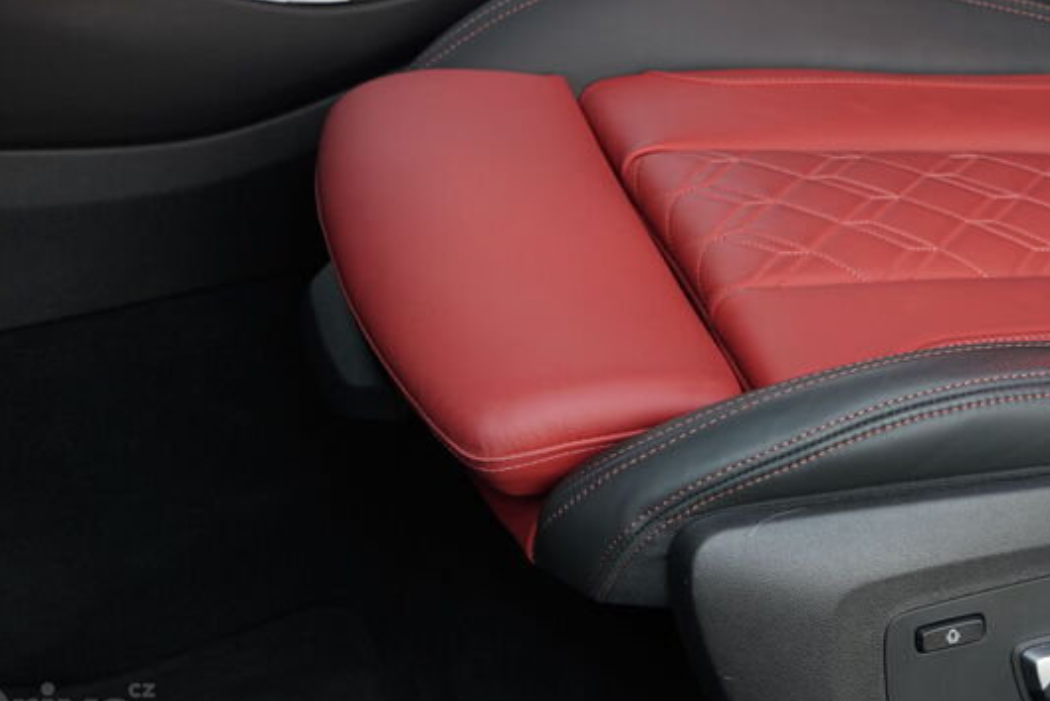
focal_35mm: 89
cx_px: 755
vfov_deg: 15.3
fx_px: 2597
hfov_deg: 22.7
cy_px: 212
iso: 1600
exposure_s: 1/200
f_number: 8
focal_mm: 57
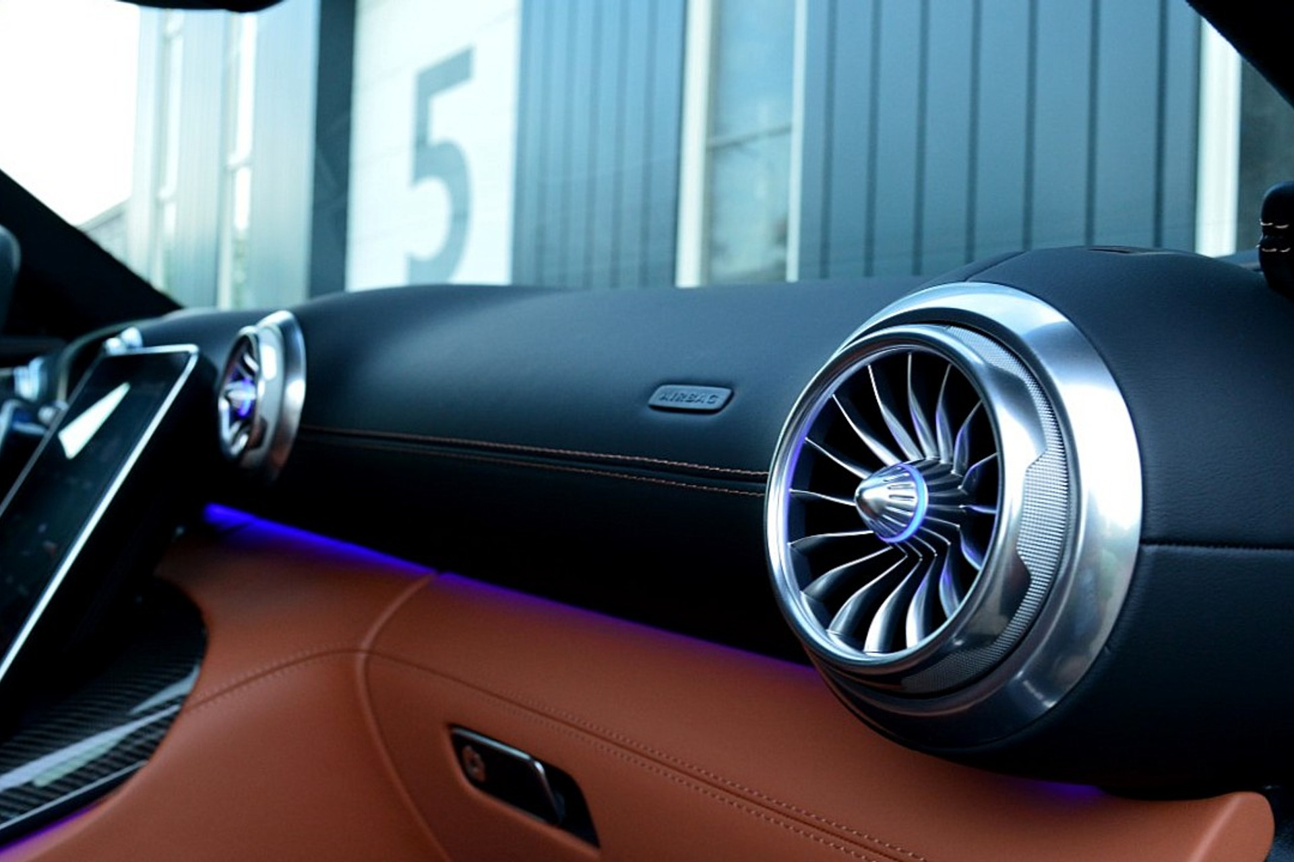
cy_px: 431
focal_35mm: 34
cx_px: 647
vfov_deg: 38.4
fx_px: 1240
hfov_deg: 55.1
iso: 800
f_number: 8
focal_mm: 23
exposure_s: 1/60
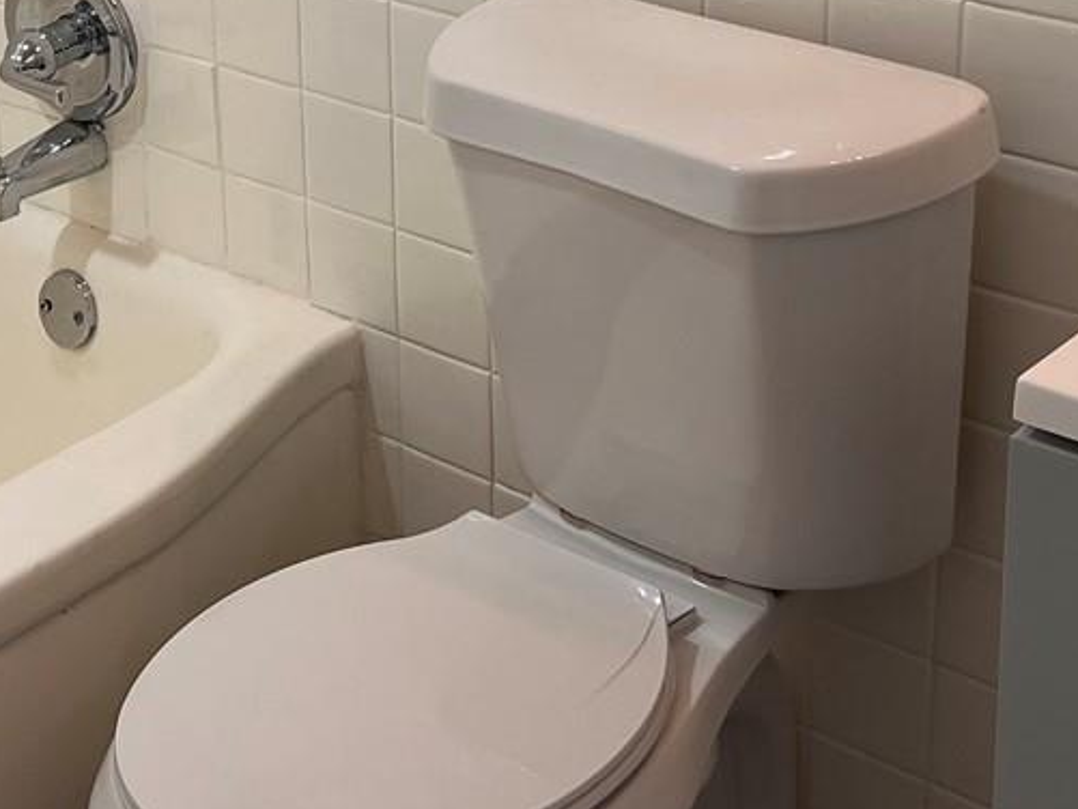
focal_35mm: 83
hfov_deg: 23.4
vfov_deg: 17.4
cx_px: 331
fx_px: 2585
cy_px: -13
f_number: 1.5
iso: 80
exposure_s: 1/120
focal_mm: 5.7
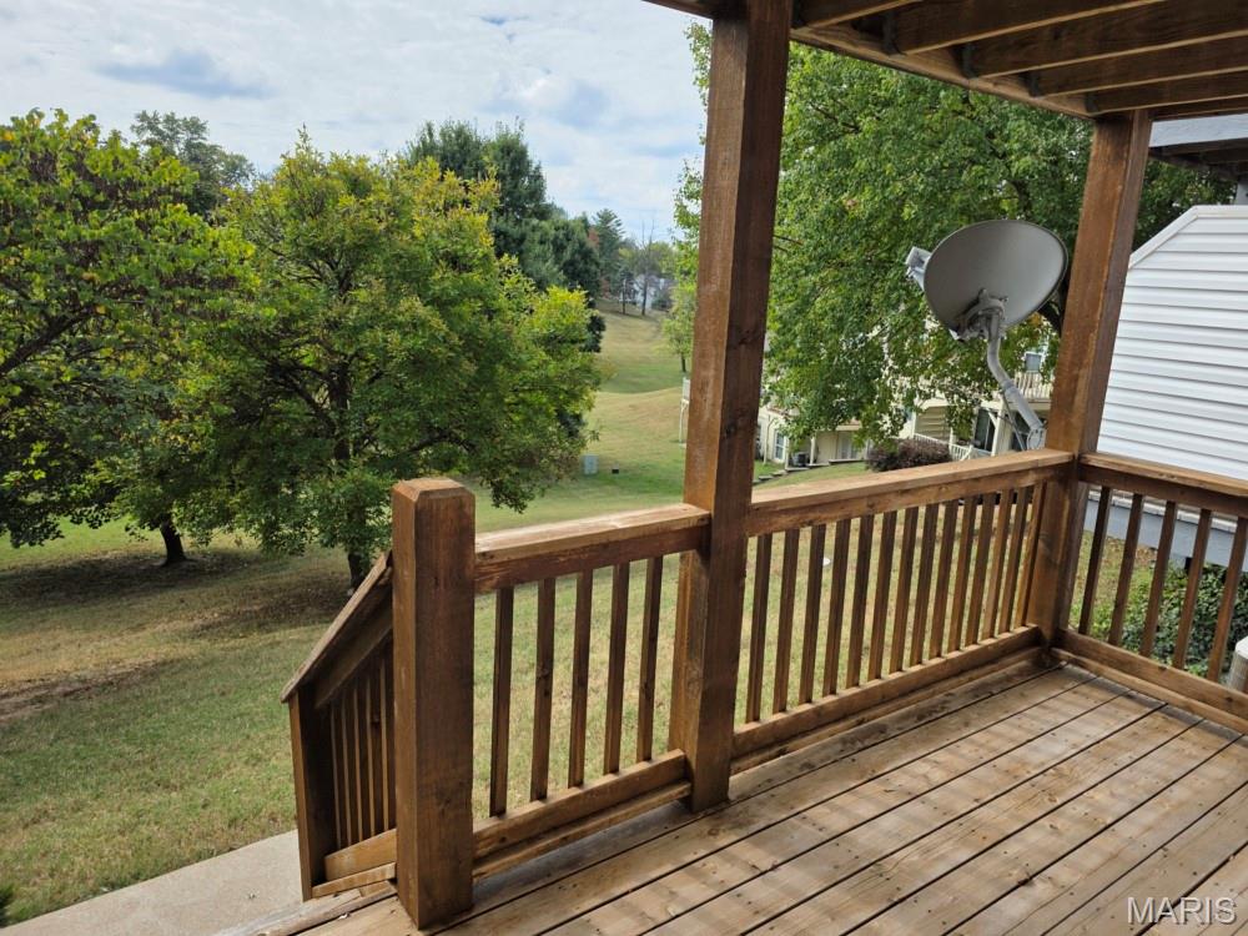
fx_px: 829
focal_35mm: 23
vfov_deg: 58.9
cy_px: 468
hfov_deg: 73.9
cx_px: 624
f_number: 1.7
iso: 80
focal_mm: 6.3
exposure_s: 1/7333
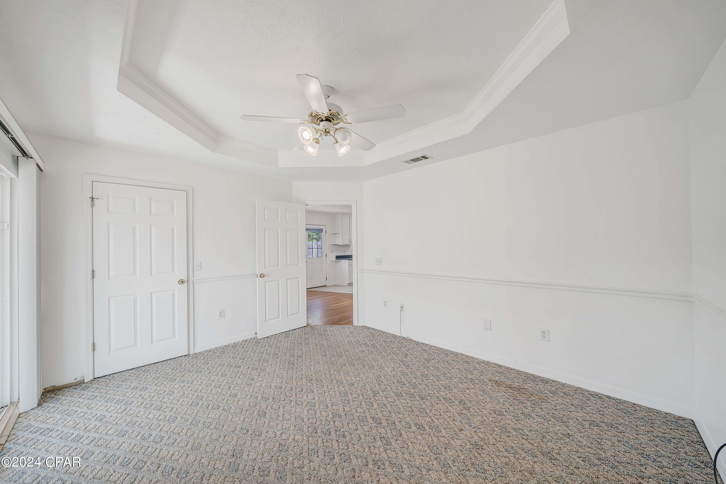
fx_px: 242
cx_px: 363
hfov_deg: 112.6
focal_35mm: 12
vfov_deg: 90.0
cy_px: 242
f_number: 5.6
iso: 100
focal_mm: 12
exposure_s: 1/25
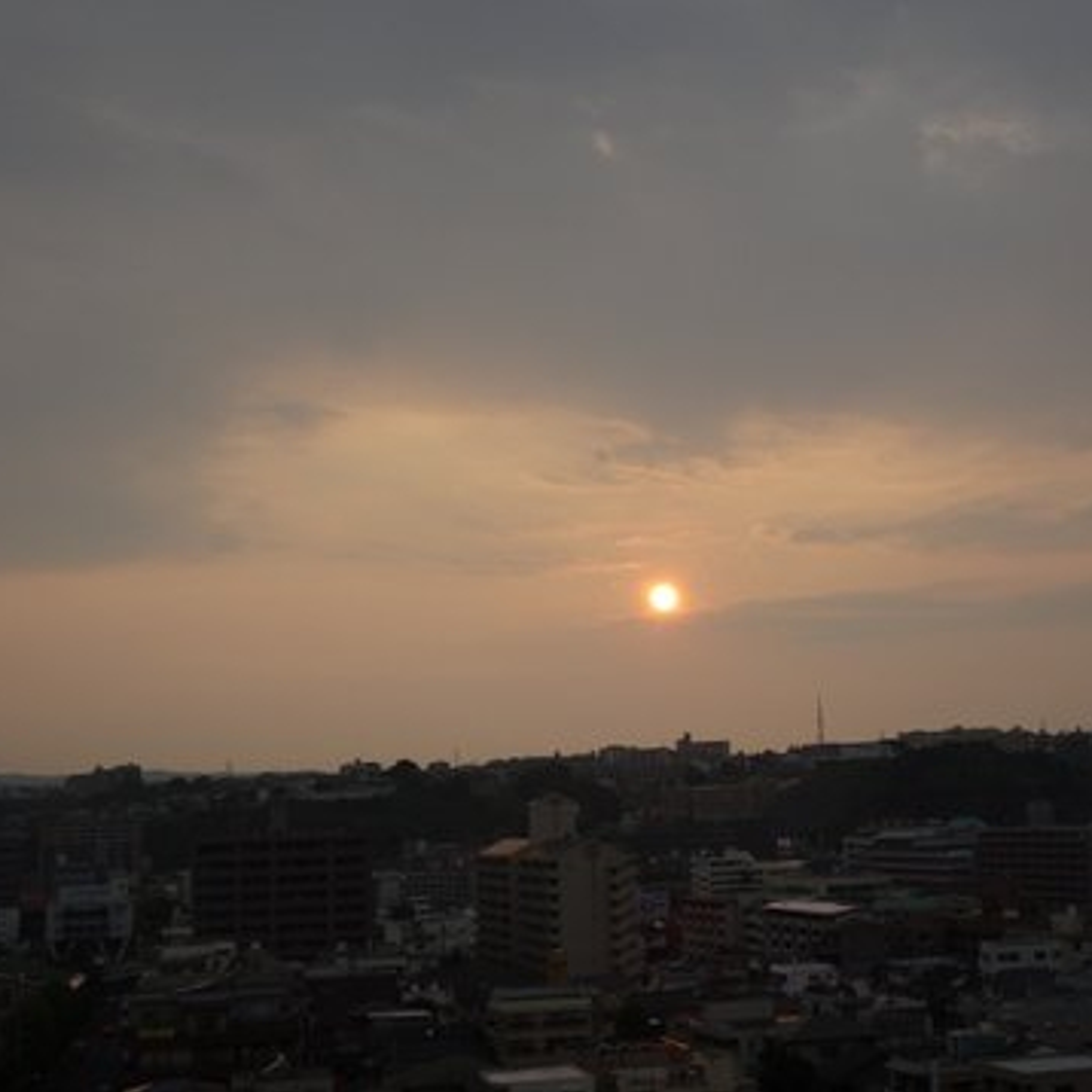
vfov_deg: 33.4
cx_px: 665
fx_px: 1820
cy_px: 546
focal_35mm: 51
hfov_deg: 33.3
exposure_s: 1/640
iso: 80
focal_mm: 7.3
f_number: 4.5
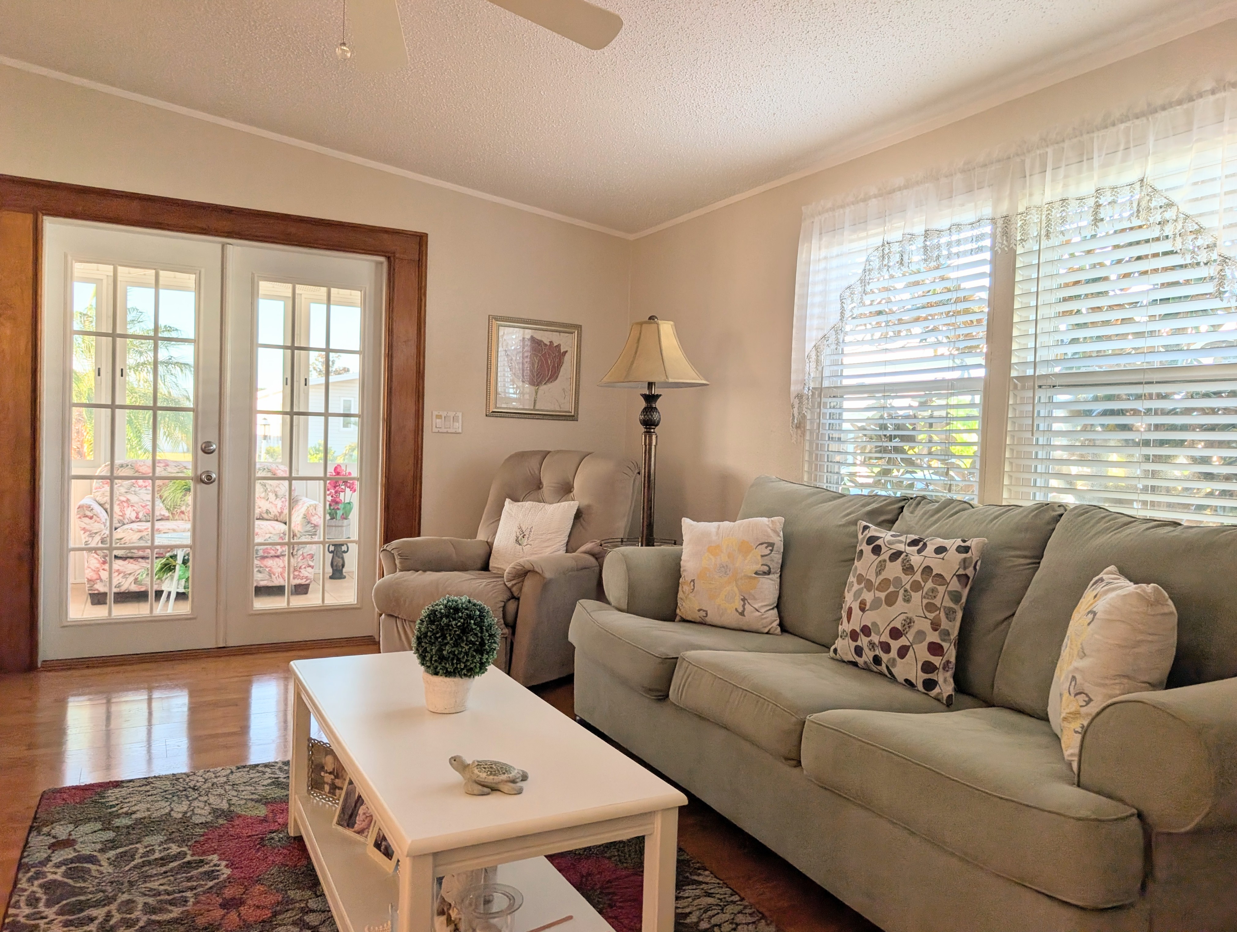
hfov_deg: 71.5
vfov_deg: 56.9
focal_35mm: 24
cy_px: 466
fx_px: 859
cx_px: 618
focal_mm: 6.9
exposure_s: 1/40
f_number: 1.68
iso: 31
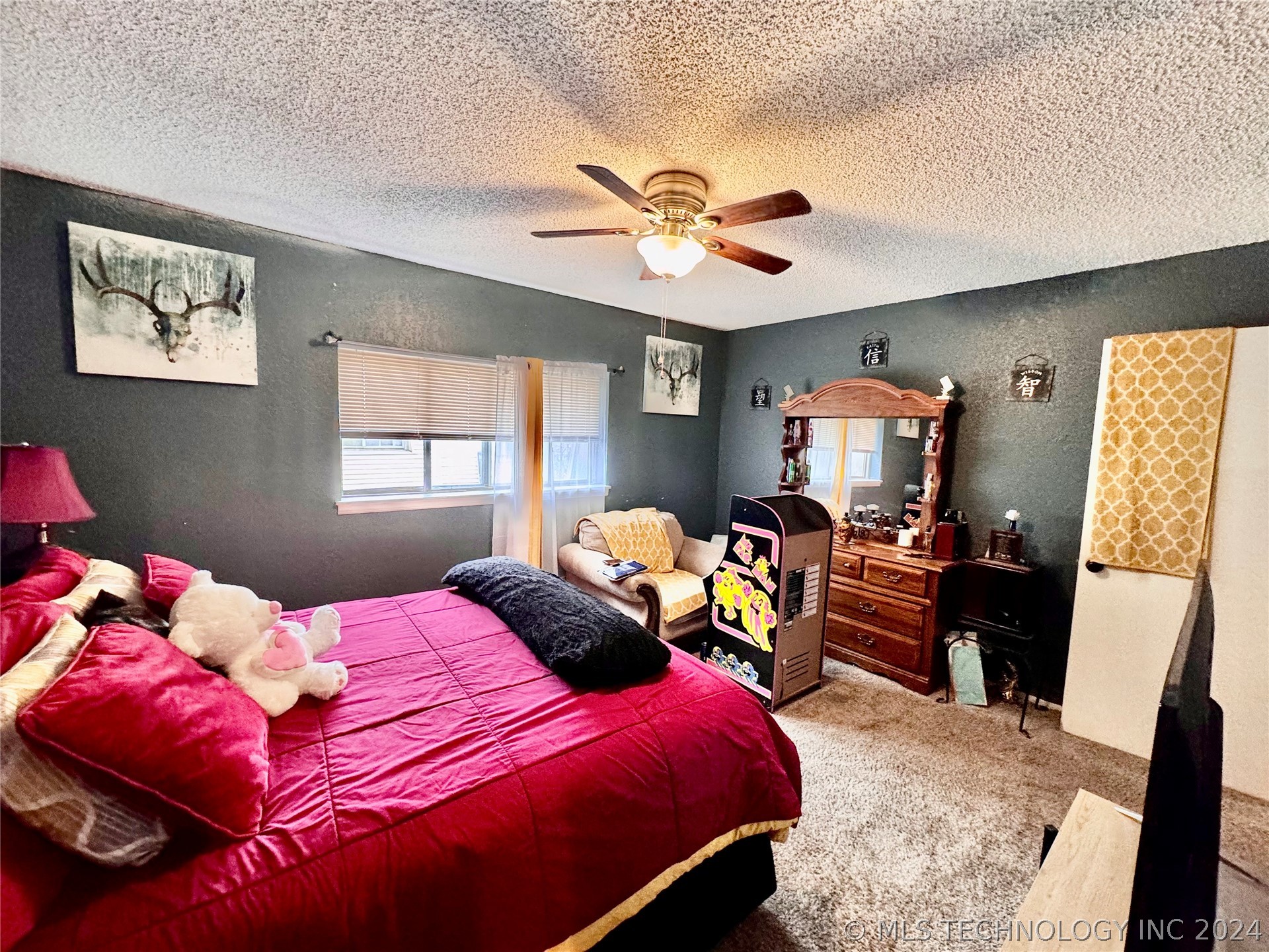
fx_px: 513
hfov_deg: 102.1
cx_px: 634
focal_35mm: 14
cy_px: 476
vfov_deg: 85.7
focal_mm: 2.22
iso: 250
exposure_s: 1/60
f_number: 2.2
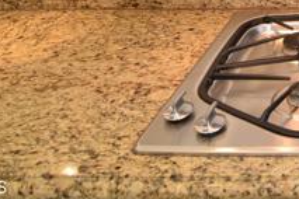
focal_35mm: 50
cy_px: -85
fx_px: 411
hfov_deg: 30.7
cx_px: 396
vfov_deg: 23.0
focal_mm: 11
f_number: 5
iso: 800
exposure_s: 1/100
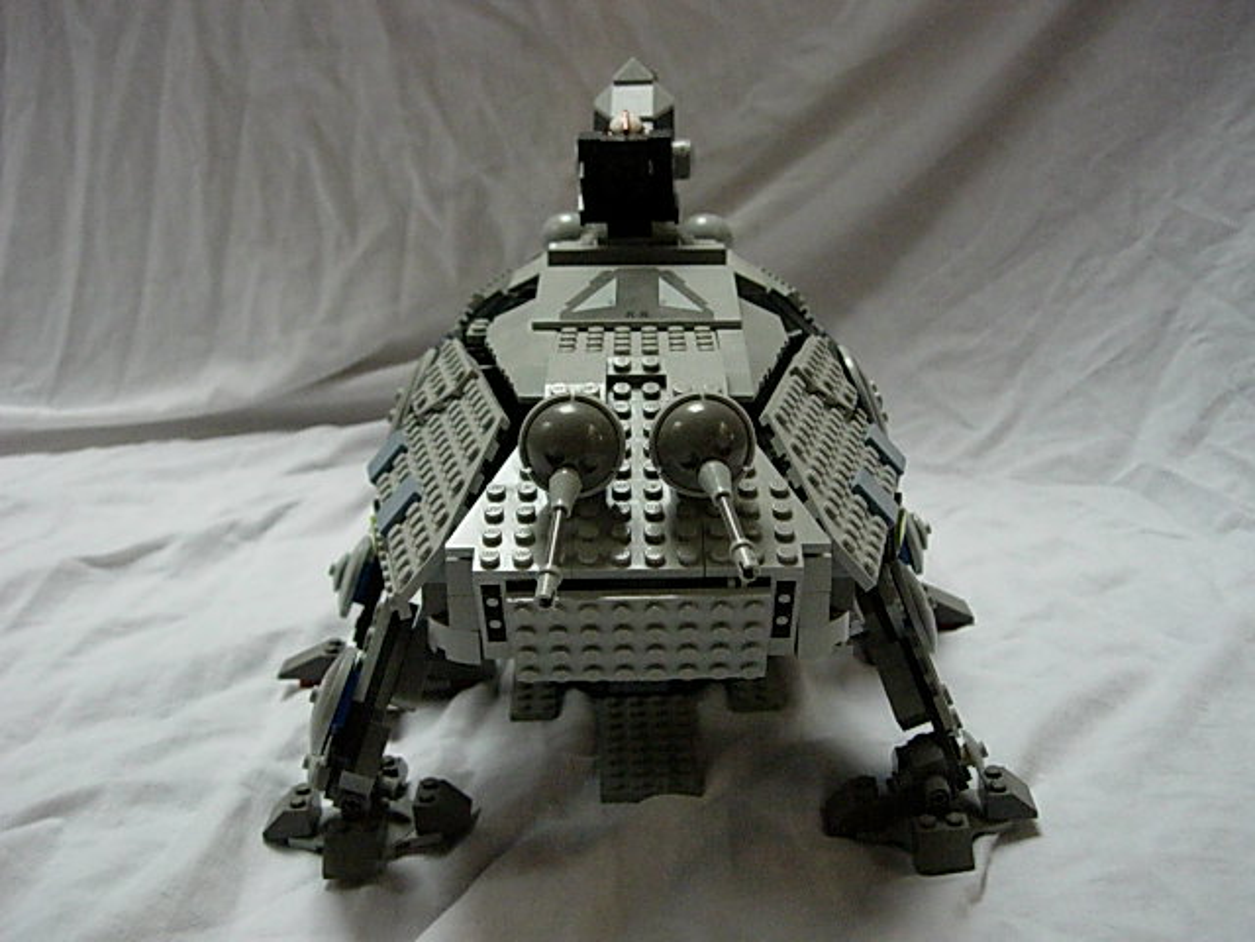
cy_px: 471
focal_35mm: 38
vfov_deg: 37.7
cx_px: 628
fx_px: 1378
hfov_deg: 49.0
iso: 400
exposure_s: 1/249
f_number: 2.8
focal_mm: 7.8
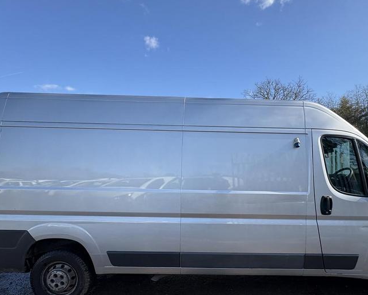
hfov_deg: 82.5
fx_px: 207
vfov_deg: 70.4
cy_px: 171
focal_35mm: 19
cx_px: 217
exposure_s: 1/993
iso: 50
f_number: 2.2
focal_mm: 2.22
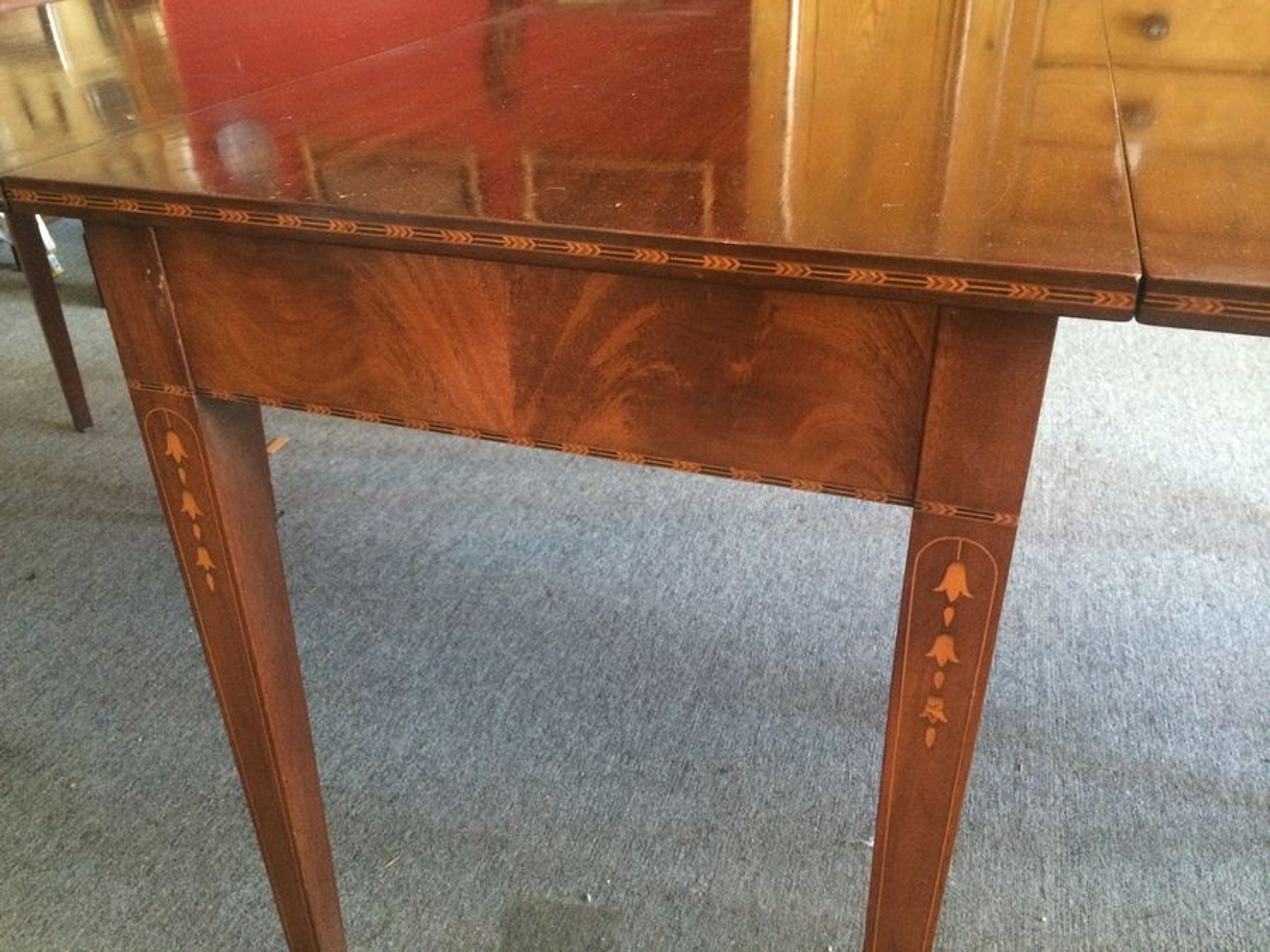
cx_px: 635
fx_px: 1101
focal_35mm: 30
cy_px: 476
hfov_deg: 60.0
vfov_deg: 46.8
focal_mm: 4.12
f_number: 2.2
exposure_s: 1/15
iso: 320
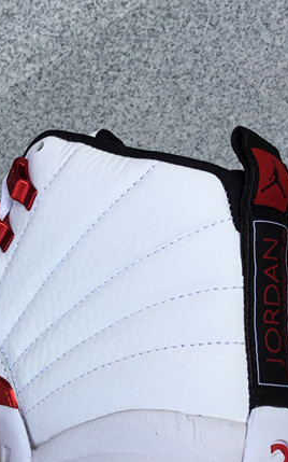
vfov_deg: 29.5
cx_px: -31
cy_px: 320
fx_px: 867
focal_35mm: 69
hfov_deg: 18.2
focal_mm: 3.3
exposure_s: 1/741
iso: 25
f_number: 2.4
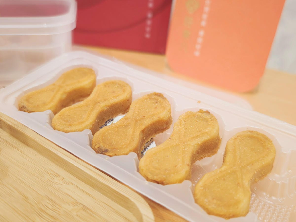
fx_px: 299
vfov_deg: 40.7
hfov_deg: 52.6
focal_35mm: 35
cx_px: 148
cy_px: 111
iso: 400
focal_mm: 8.72
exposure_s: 1/60
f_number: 1.63
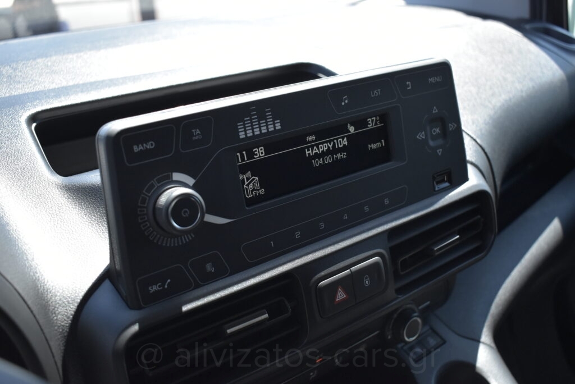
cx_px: 288
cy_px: 192
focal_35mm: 36
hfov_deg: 53.1
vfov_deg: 36.9
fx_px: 575
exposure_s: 1/1600
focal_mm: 24
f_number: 4
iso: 1600
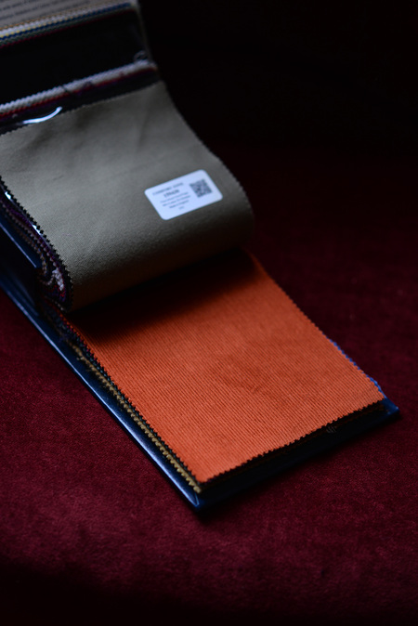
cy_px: 313
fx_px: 1479
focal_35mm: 85
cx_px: 209
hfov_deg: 16.1
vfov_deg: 23.9
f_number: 2.8
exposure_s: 1/160
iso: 400
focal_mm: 85
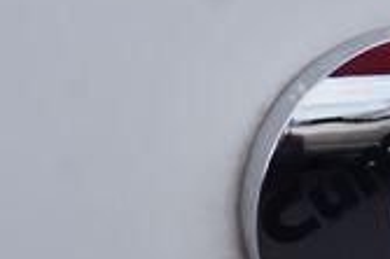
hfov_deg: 10.4
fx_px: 2121
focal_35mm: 196
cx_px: 374
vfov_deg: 7.0
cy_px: 240
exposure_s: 1/80
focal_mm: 34
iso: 100
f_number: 10
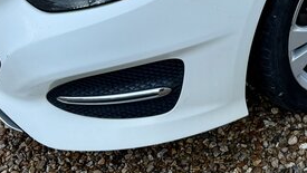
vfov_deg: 14.8
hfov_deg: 26.2
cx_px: 316
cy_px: -88
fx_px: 619
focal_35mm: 76
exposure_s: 1/100
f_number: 1.78
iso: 64
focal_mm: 6.76
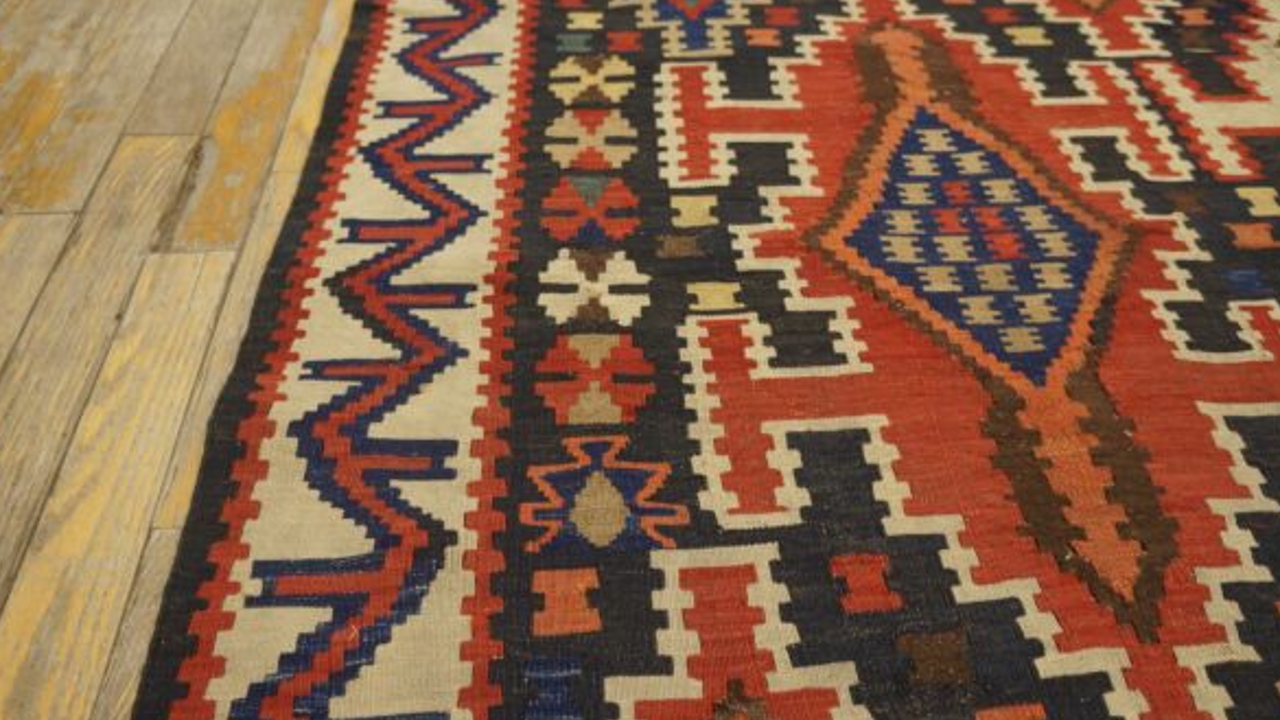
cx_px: 635
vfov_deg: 40.1
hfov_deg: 66.1
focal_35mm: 29
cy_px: 327
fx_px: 984
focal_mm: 18
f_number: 4
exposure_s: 1/60
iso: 1000
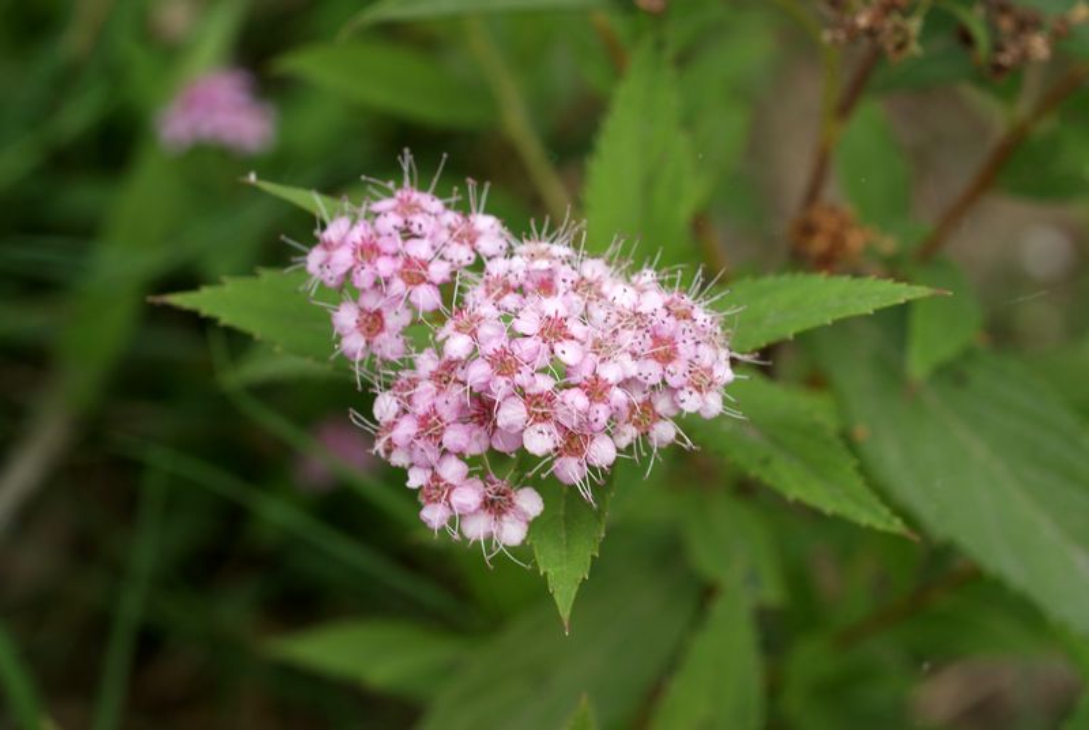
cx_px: 544
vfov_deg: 18.2
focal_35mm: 75
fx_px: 2272
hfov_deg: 27.0
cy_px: 365
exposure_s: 1/80
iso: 100
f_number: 6.3
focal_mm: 50
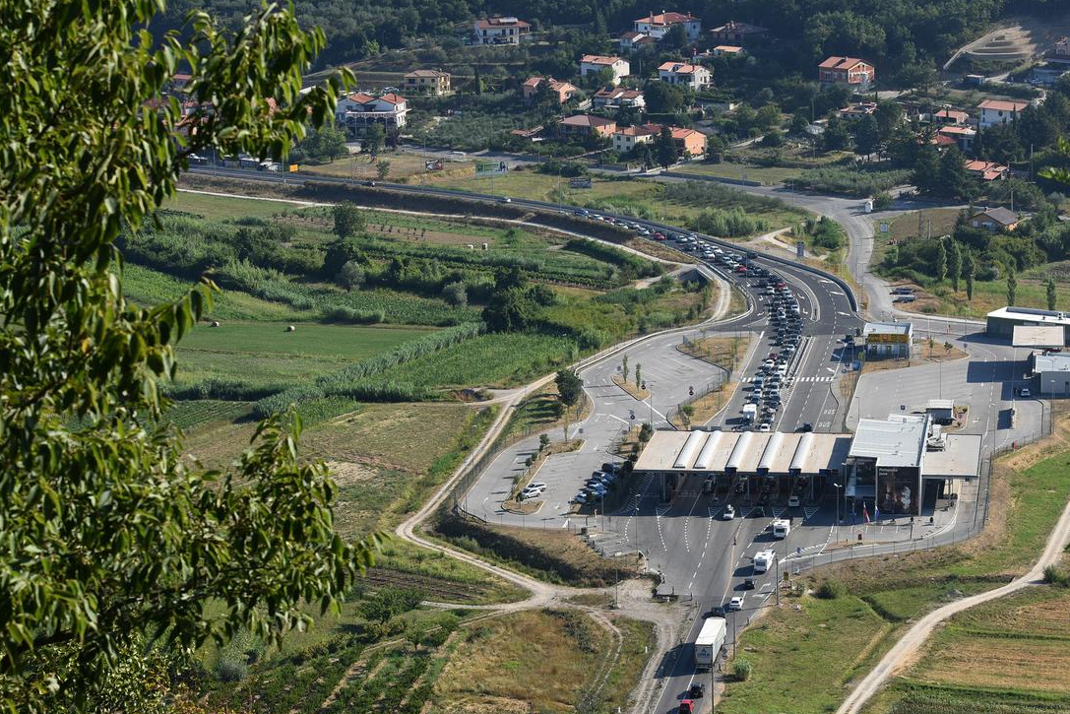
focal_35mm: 103
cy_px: 474
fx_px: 3062
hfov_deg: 19.8
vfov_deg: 13.3
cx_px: 715
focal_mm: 70
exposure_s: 1/400
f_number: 9
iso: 250
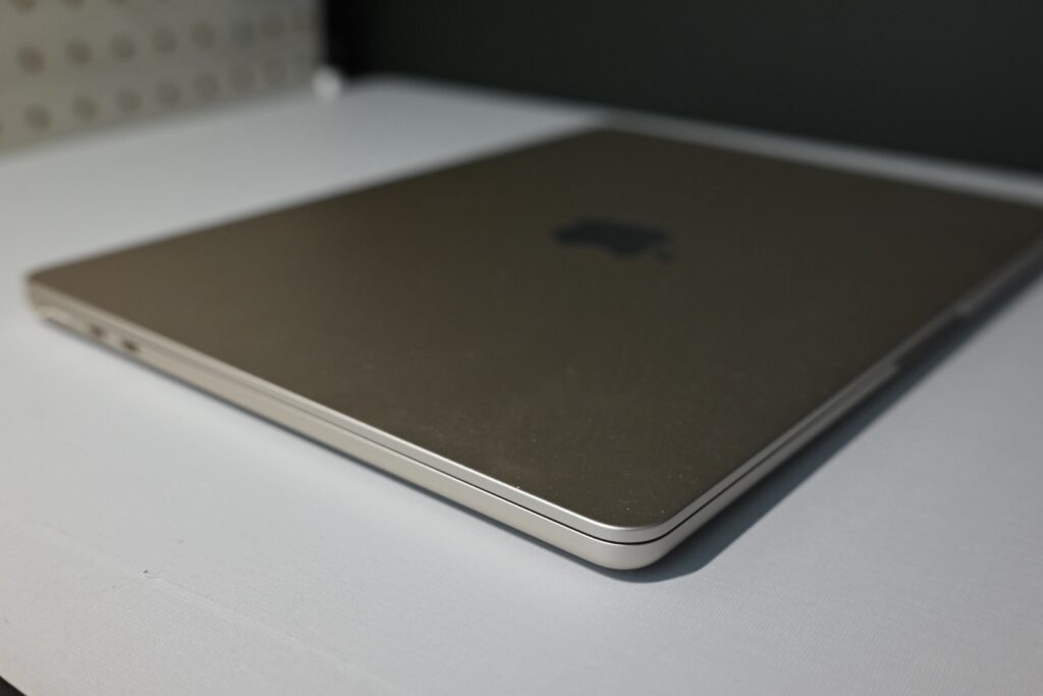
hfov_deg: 48.5
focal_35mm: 40
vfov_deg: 33.4
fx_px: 1159
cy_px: 348
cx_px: 522
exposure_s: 1/50
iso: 900
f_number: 5
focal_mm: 40
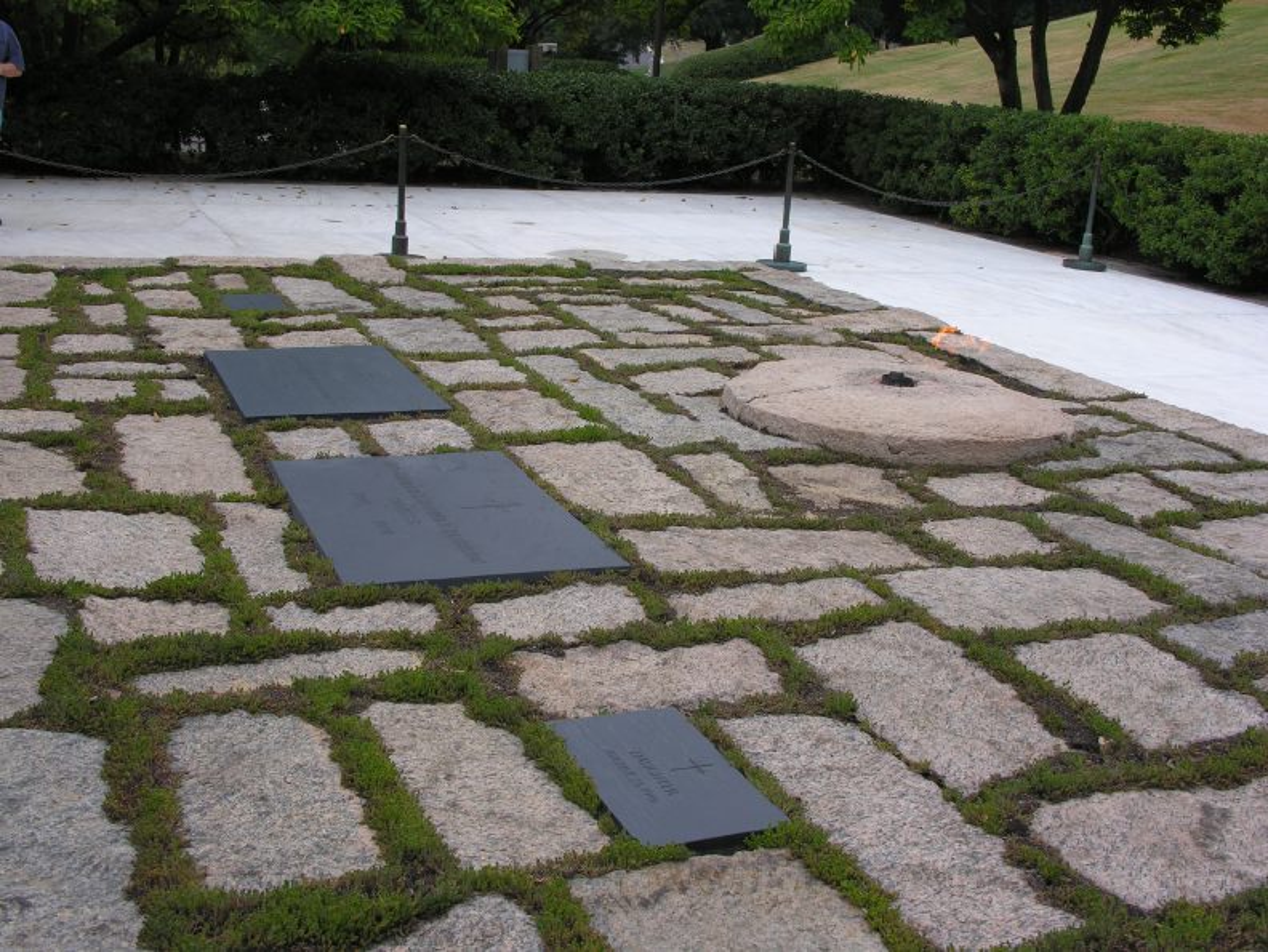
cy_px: 476
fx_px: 1466
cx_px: 634
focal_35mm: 40
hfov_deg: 46.8
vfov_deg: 36.0
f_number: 5.8
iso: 50
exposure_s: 1/145
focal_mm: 10.2
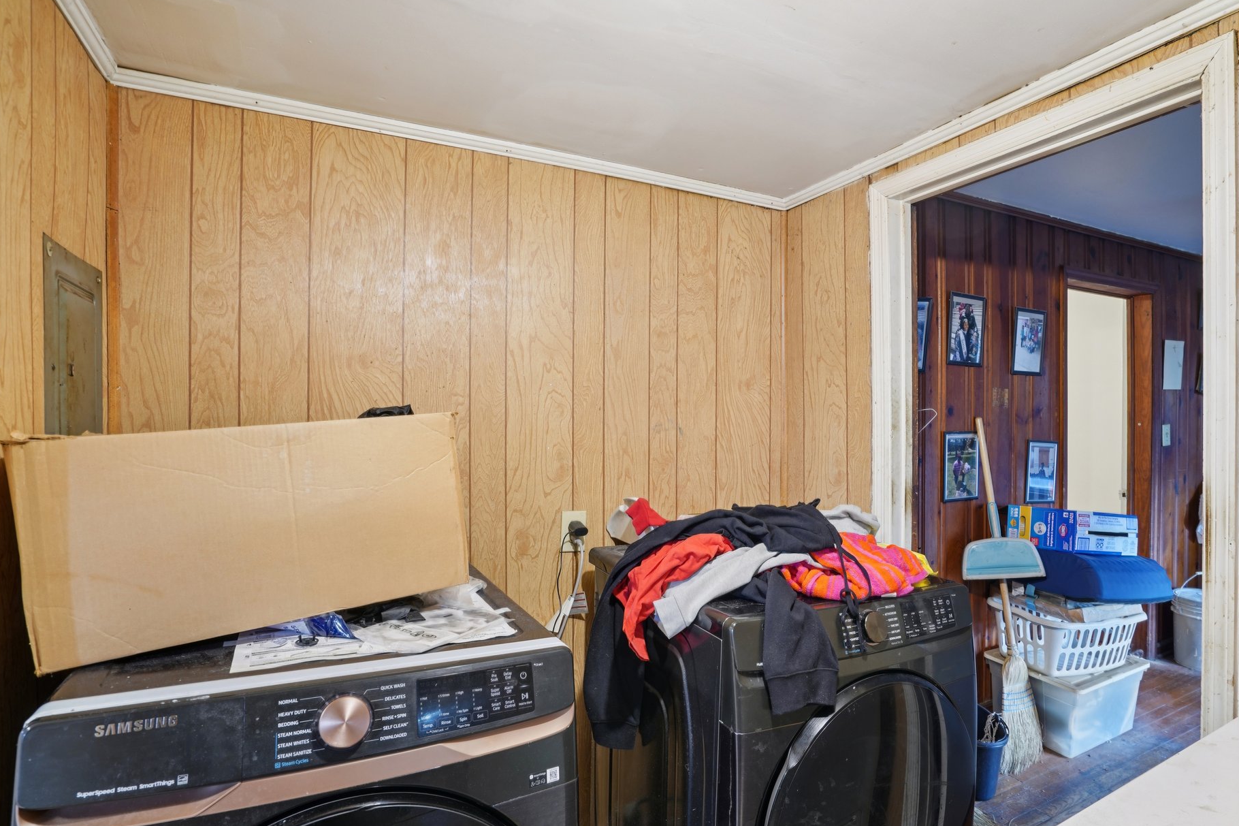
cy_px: 427
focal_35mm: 18
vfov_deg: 67.4
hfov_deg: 89.9
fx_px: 619
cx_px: 655
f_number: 8
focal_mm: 16
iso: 400
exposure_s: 1
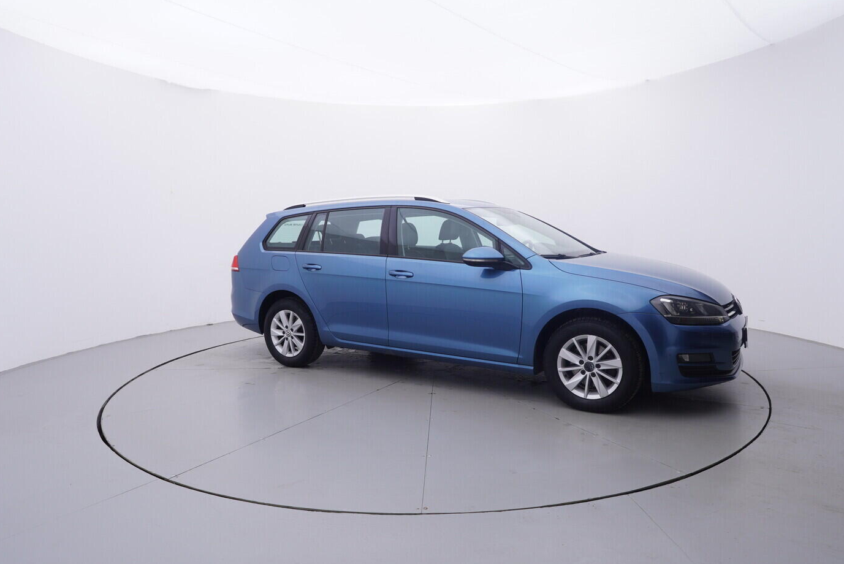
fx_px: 552
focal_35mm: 24
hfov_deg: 74.8
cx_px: 435
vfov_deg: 54.1
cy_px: 293
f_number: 5
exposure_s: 1/80
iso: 200
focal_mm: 15
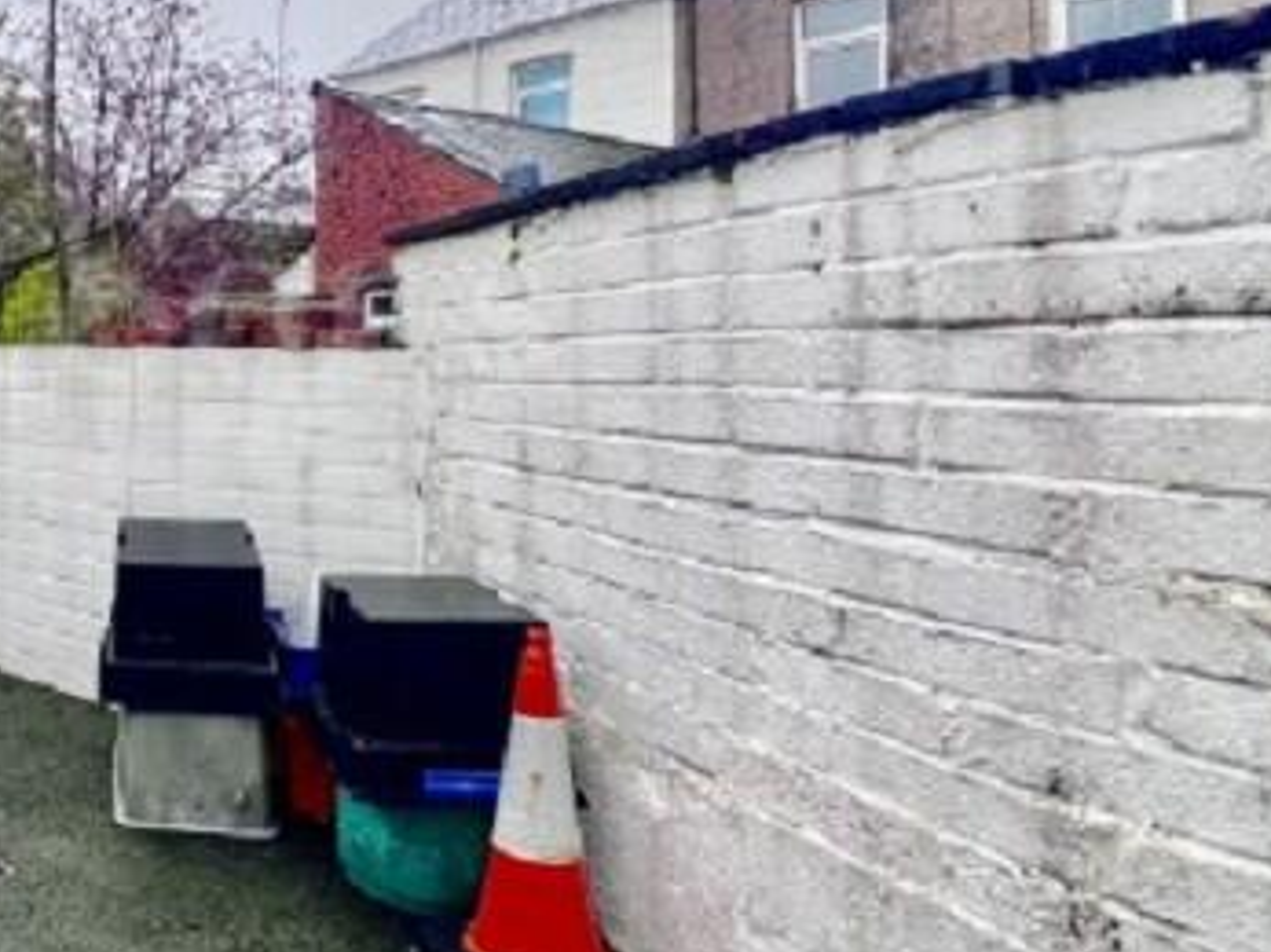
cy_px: 315
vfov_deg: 46.0
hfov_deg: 46.4
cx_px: -88
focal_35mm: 30
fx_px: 1101
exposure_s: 1/266
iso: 32
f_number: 1.8
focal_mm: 1.57
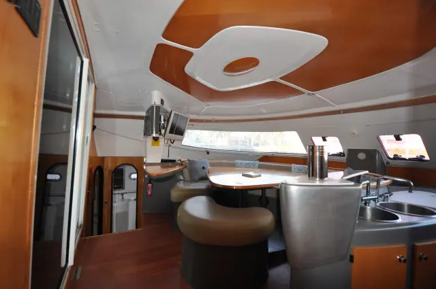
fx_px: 181
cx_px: 218
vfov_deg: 77.2
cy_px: 144
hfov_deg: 100.5
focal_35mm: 15
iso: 360
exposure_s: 1/200
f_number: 3.5
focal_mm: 10
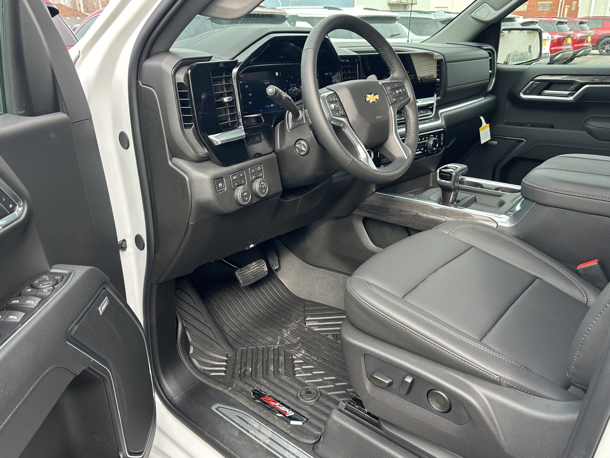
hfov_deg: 65.3
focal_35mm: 27
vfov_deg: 51.4
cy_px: 230
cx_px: 299
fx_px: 476
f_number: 1.5
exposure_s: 1/223
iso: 40
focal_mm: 5.7
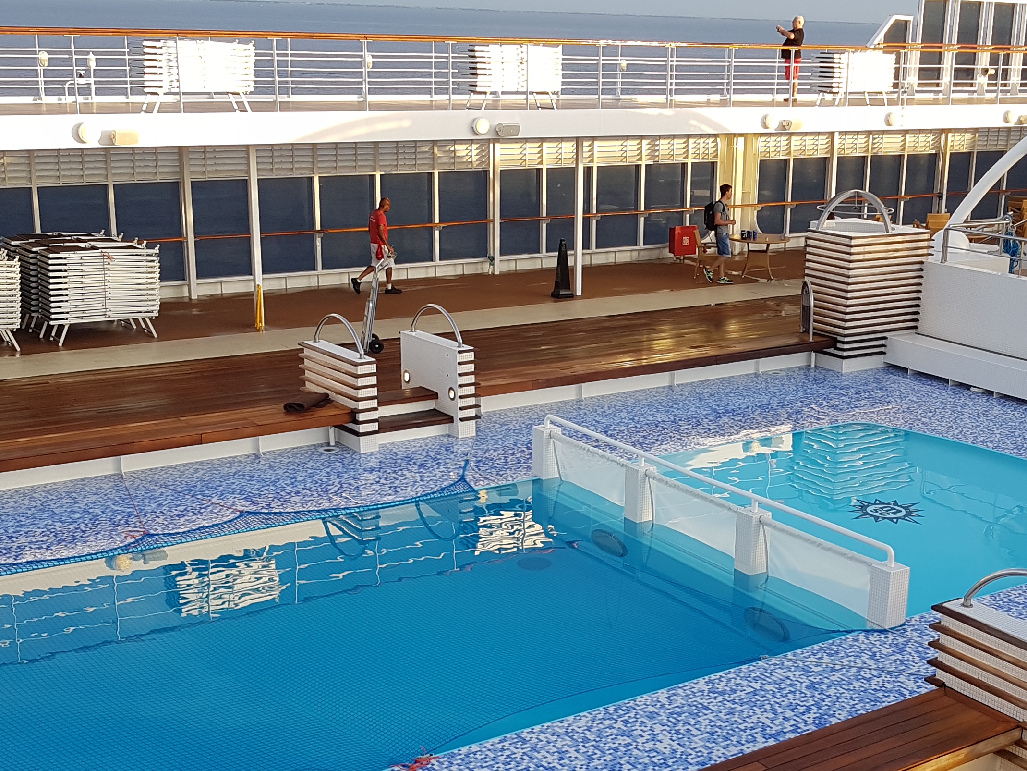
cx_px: 642
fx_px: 1454
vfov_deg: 29.6
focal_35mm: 49
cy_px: 487
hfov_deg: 38.7
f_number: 1.7
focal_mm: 4.2
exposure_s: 1/357
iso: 40
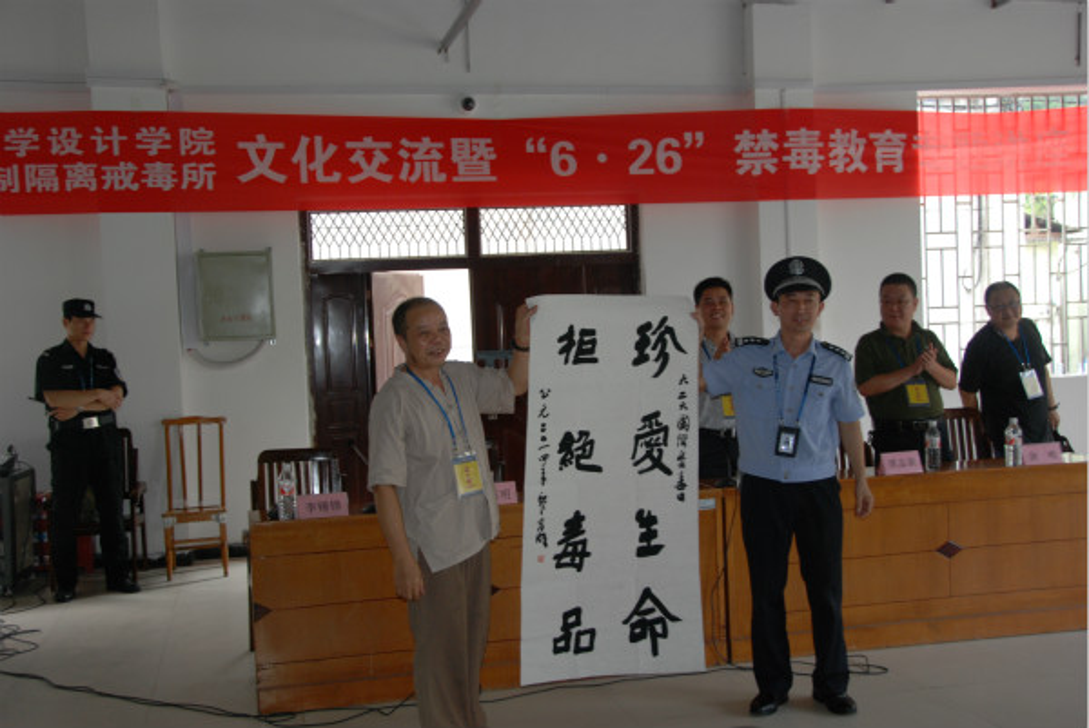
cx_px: 544
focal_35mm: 40
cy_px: 364
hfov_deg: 47.9
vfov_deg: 33.1
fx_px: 1226
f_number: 4
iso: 400
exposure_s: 1/60
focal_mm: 27
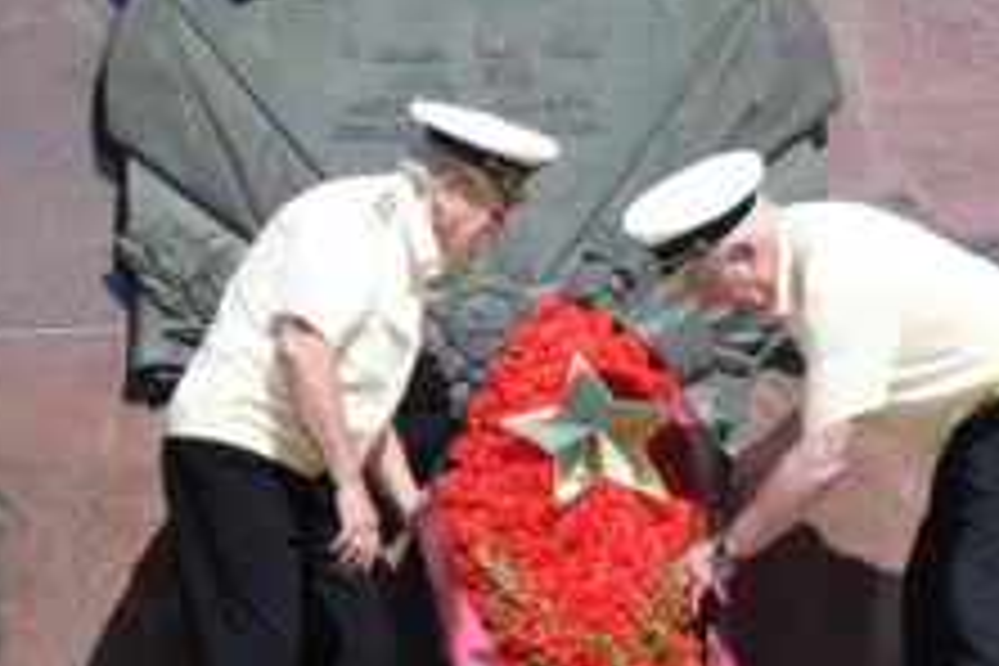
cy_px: 371
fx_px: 6743
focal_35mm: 243
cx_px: 504
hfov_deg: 8.5
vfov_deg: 5.7
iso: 400
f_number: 5.6
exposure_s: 1/1600
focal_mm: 90
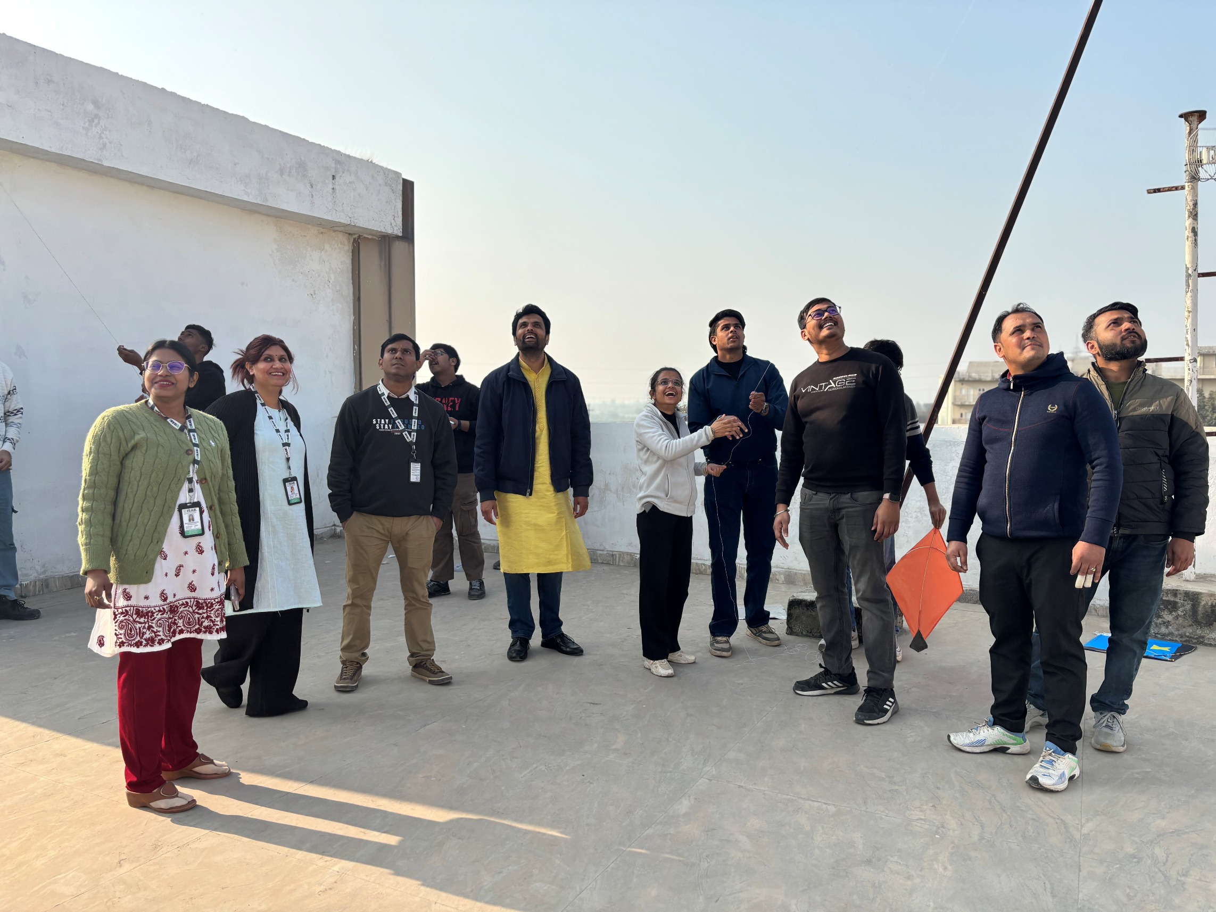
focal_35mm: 26
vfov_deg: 53.1
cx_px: 608
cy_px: 456
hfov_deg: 67.3
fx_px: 913
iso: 50
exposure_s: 1/2778
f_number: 1.6
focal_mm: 5.96
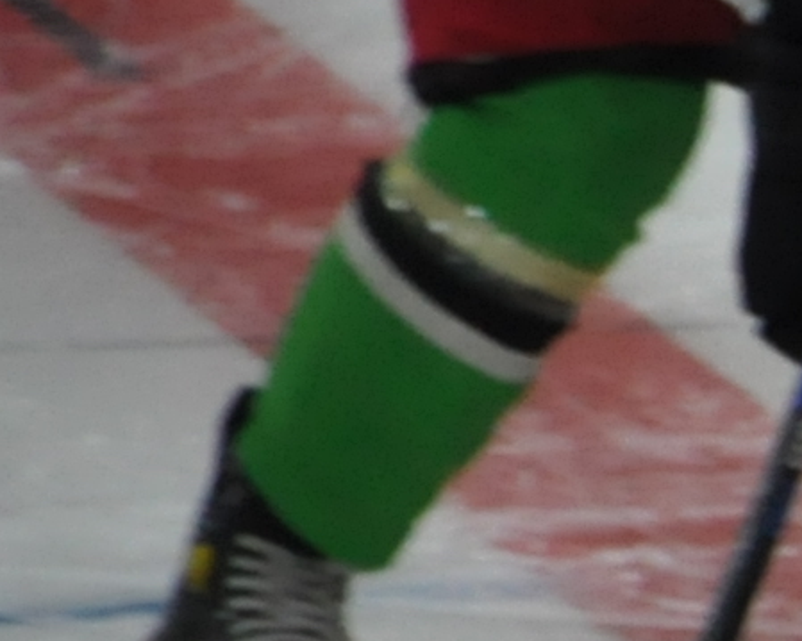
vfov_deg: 0.8
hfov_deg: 1.0
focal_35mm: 1864
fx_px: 44243
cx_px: 2594
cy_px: 914
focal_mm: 185
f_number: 6
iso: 1250
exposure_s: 1/80
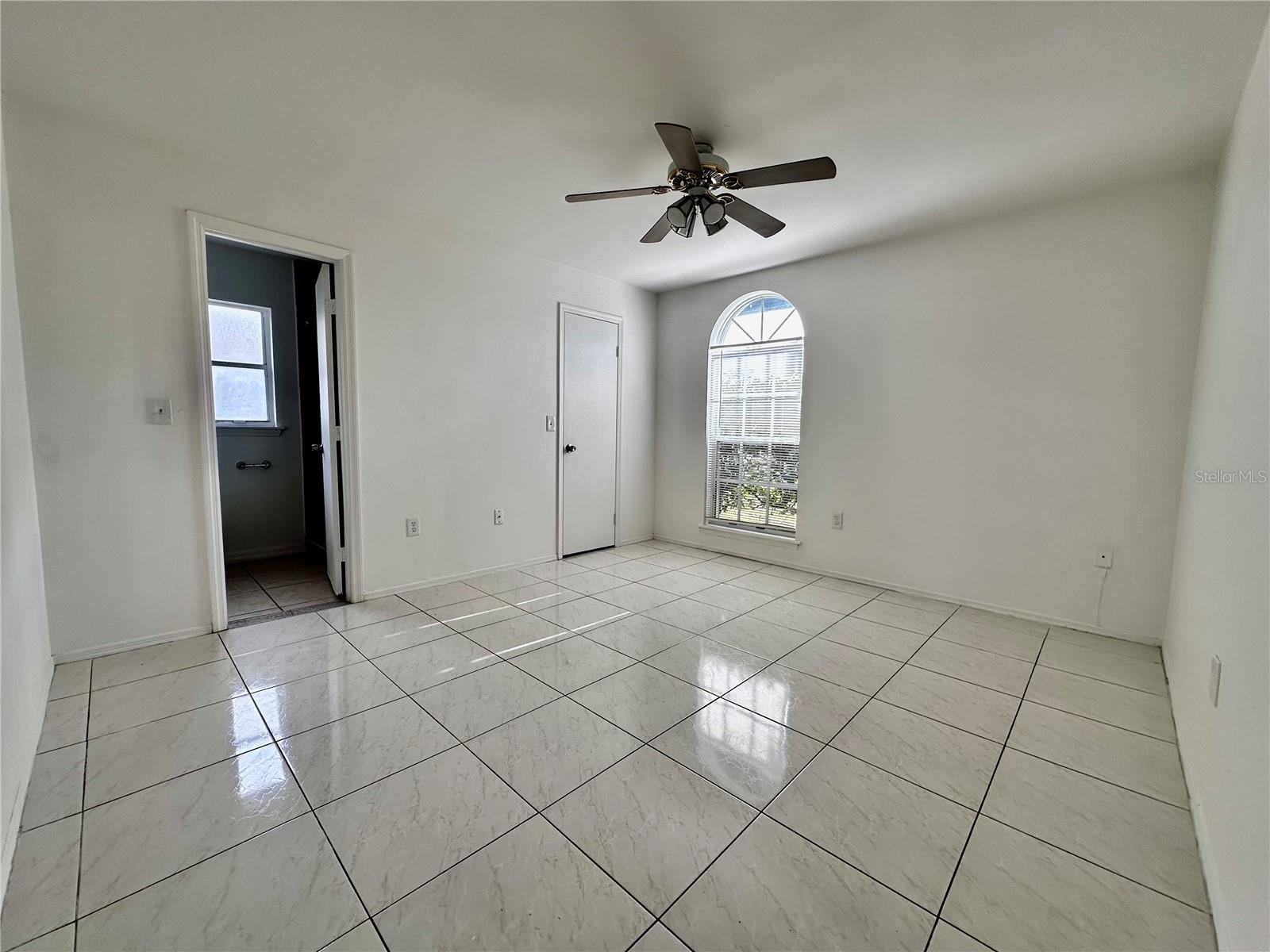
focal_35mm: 14
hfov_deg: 102.1
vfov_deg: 85.7
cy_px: 476
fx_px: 514
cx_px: 635
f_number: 2.2
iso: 40
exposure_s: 1/203
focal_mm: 2.22
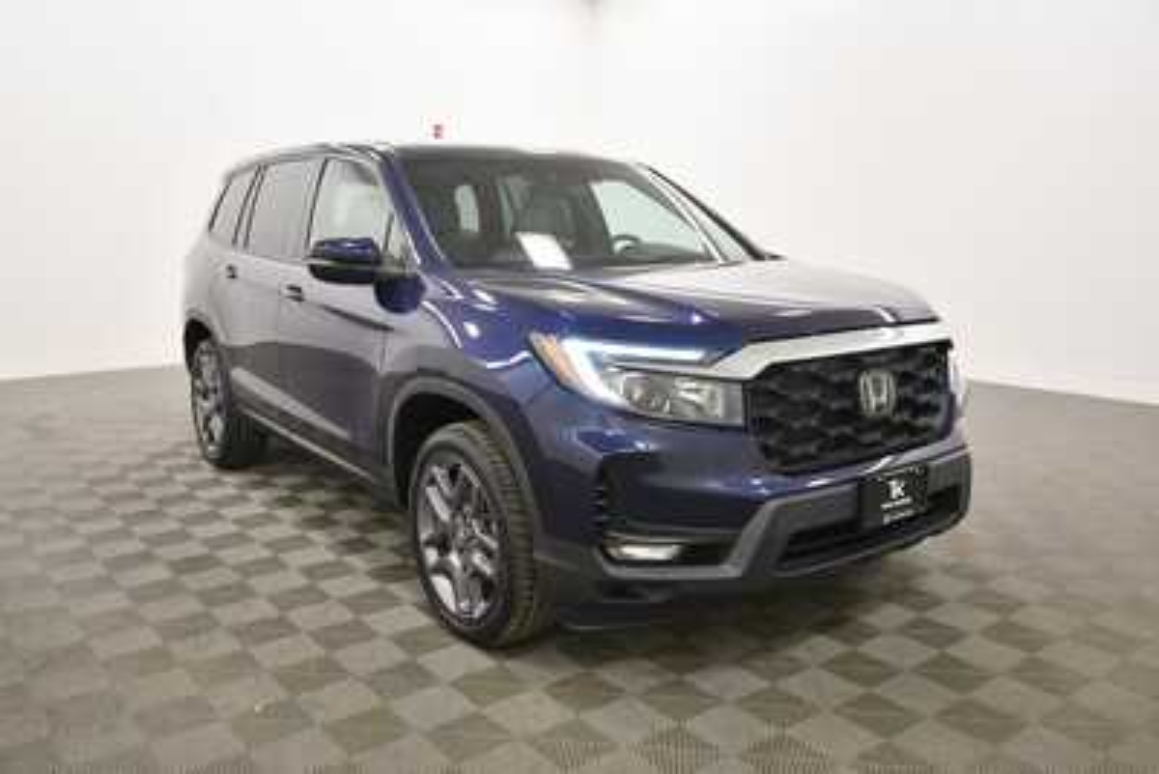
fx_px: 966
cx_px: 580
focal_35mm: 30
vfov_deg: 43.6
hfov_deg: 61.9
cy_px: 387
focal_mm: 20
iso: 1250
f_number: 5.6
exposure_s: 1/125
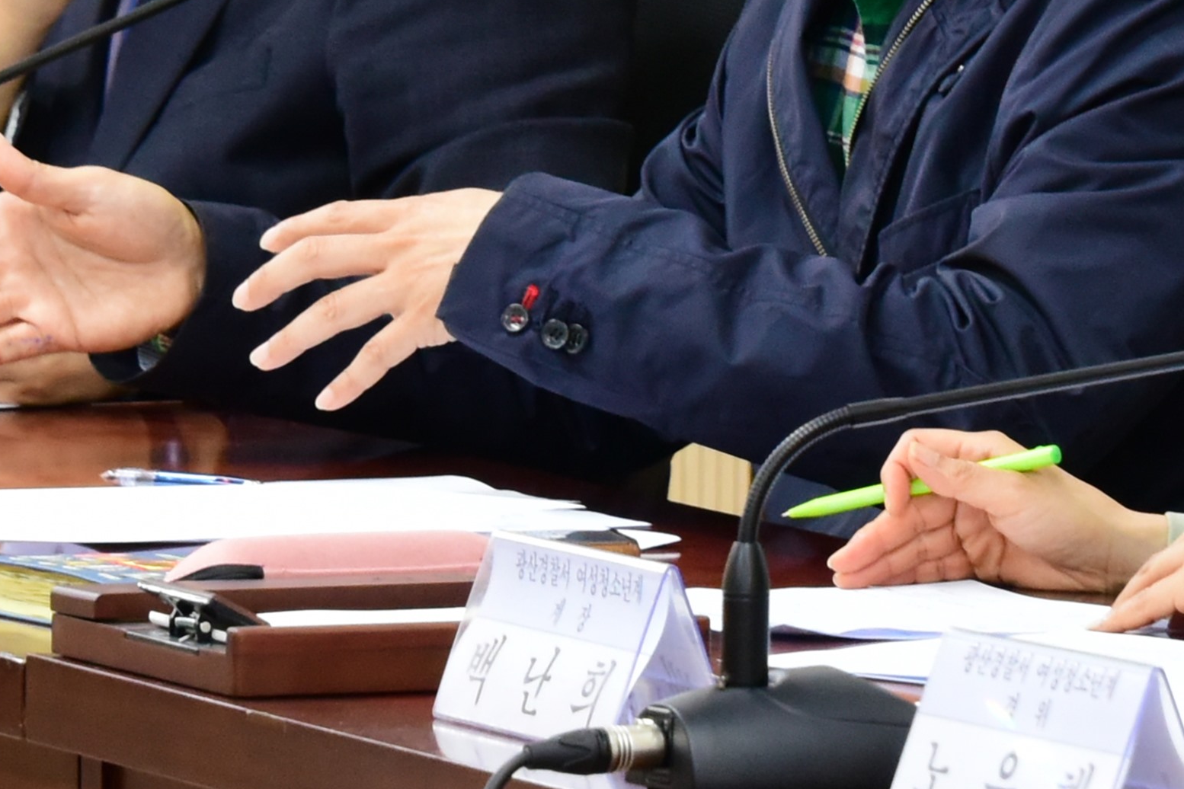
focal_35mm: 347
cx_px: 812
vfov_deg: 4.0
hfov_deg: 5.9
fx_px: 11412
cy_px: -94
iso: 1600
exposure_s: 1/30
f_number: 7.1
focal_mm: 105
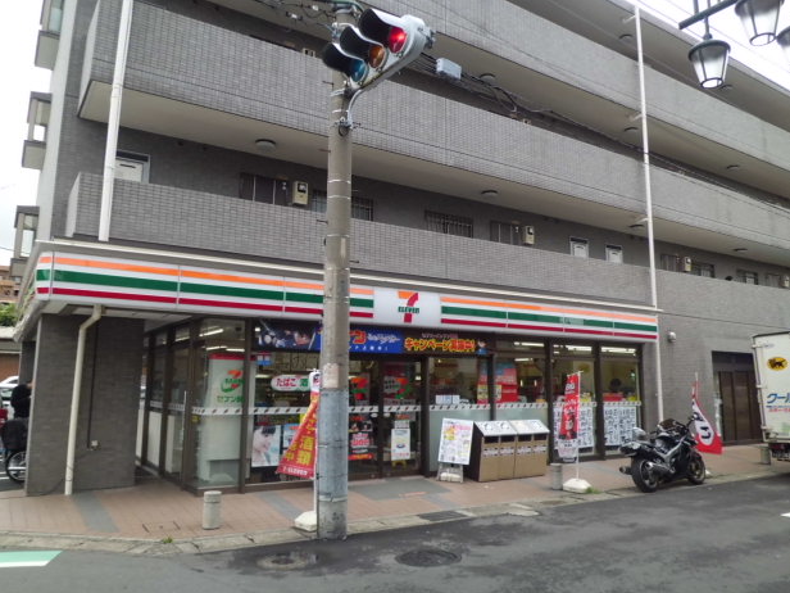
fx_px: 616
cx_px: 409
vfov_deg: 51.3
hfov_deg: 65.3
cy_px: 286
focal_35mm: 27
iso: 100
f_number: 7.9
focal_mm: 4.7
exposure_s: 1/60
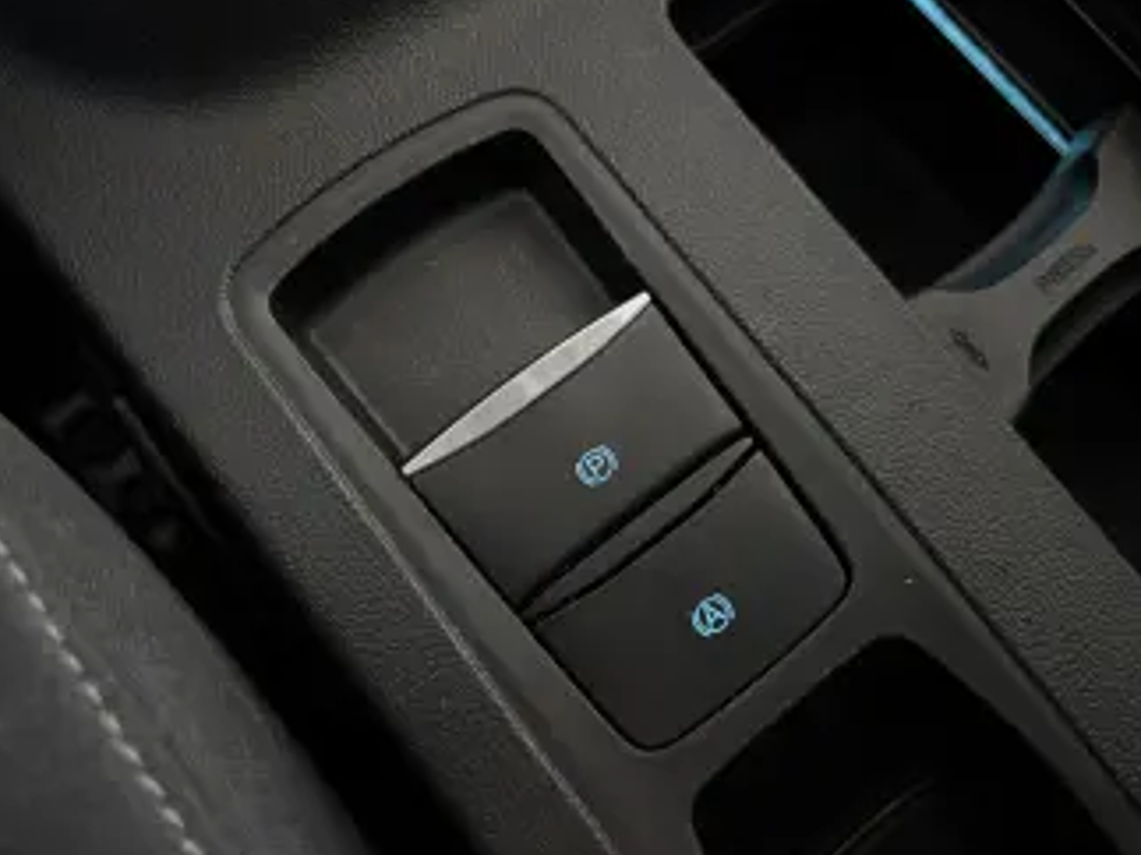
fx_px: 956
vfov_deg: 48.2
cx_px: 565
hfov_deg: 61.7
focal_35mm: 29
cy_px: 410
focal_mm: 5.96
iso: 640
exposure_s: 1/30
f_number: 1.6
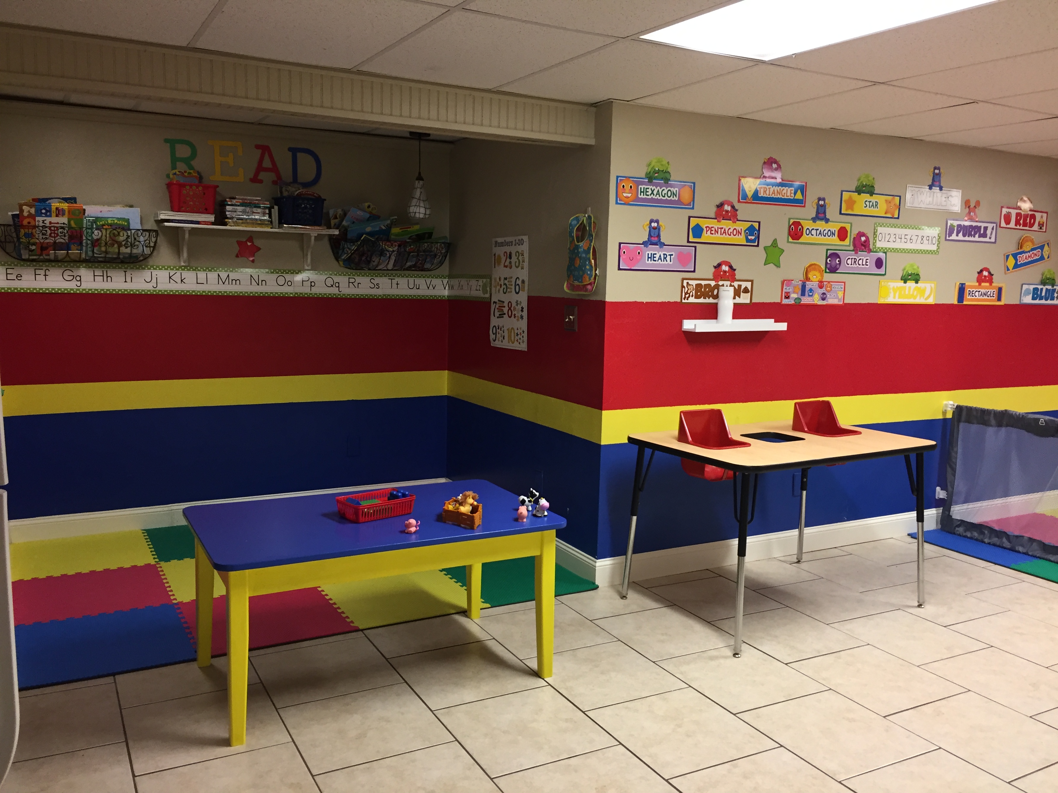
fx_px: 886
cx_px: 529
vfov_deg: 48.2
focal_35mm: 29
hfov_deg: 61.7
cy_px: 396
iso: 125
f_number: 2.2
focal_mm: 4.15
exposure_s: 1/30
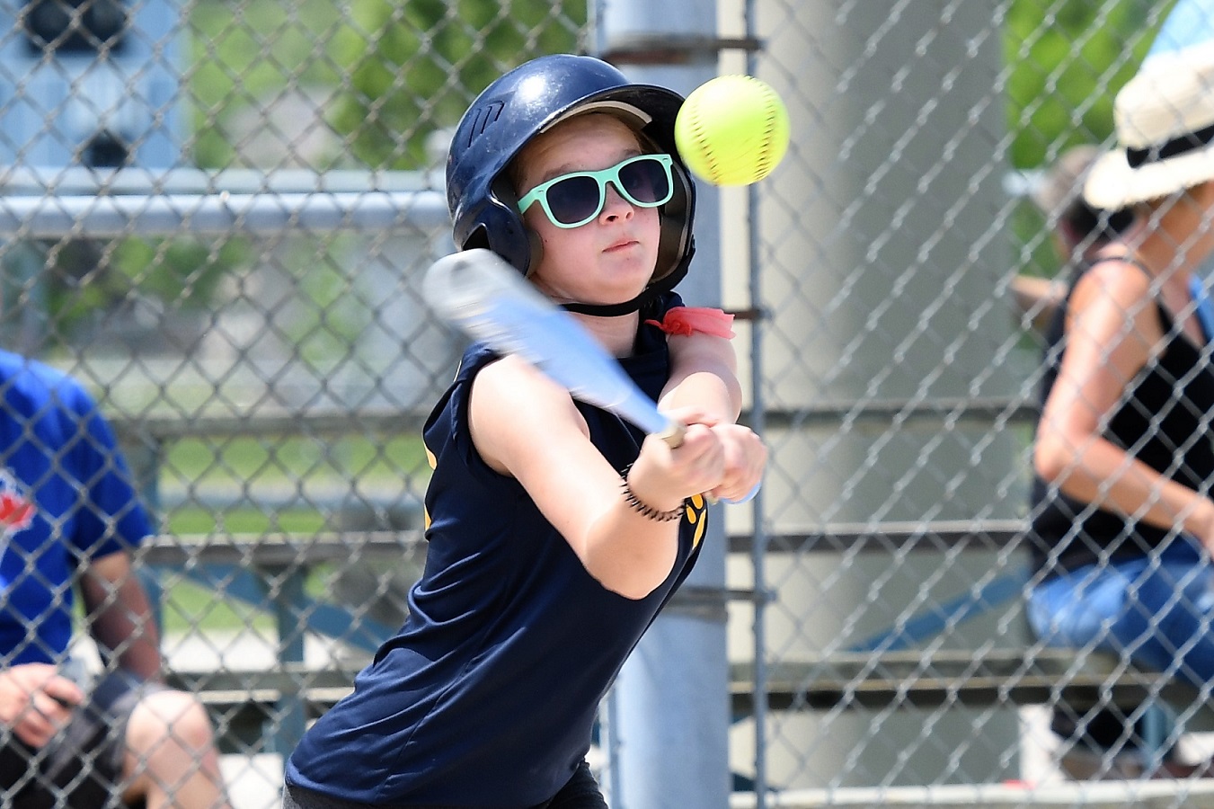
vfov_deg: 5.9
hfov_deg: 8.9
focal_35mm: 232
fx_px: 7838
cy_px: 404
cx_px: 607
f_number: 5.6
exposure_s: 1/1000
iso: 360
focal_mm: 155
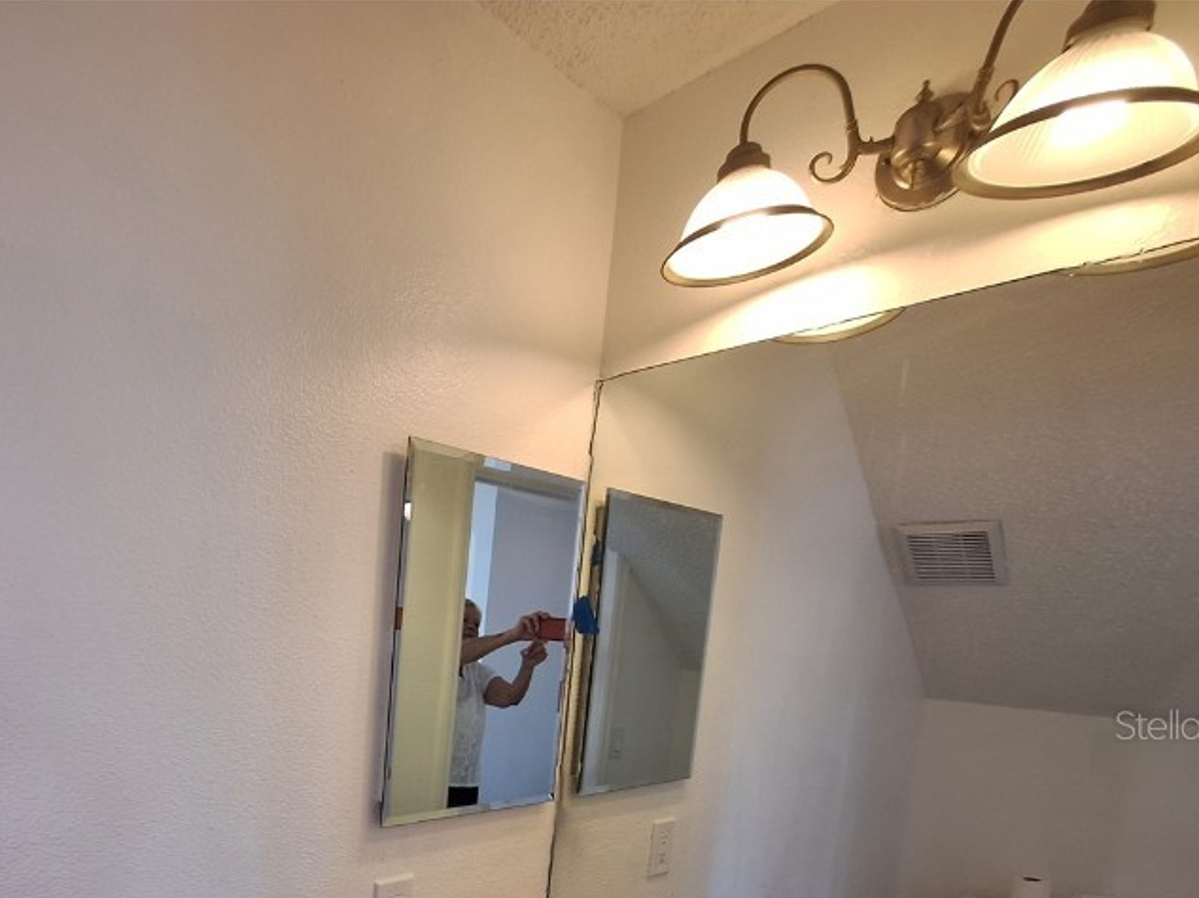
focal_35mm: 21
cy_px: 724
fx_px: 727
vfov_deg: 58.3
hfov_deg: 74.3
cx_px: 325
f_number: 2.2
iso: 64
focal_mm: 1.74
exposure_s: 1/40
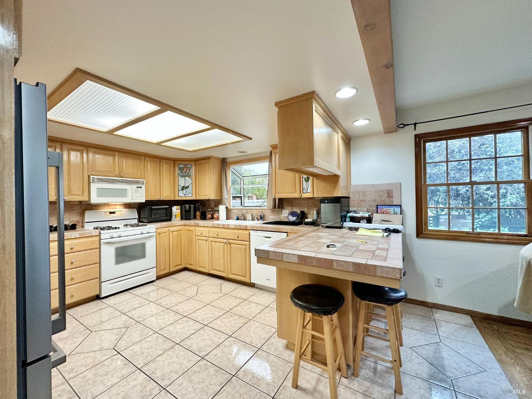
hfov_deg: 102.1
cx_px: 266
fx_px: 215
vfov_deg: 85.7
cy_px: 200
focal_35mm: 14
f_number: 2.2
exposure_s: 1/120
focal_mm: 2.22
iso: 250
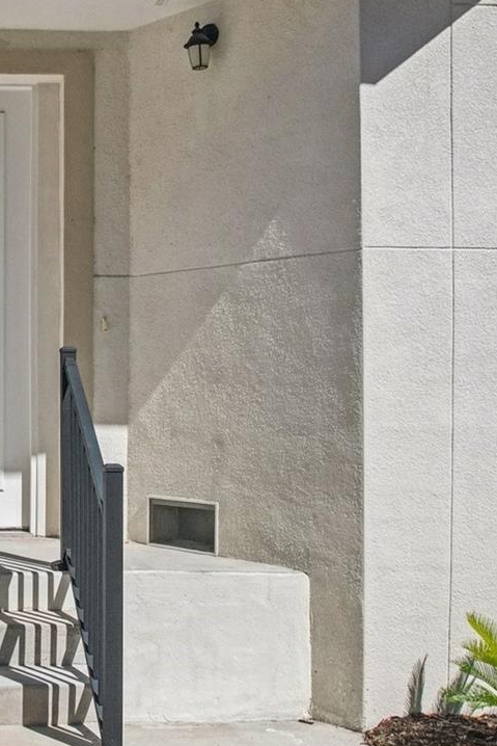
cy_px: 396
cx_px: -53
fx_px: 1014
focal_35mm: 49
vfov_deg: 40.3
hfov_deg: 25.5
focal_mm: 8.4
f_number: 2.8
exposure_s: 1/2500
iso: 400
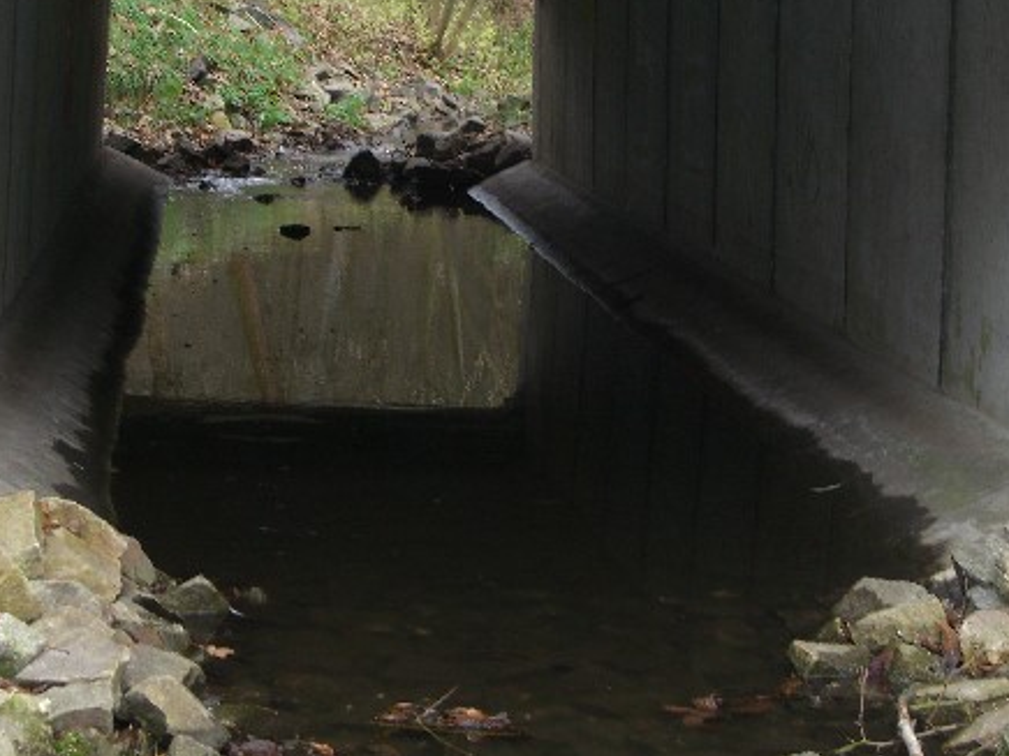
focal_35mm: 91
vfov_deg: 16.2
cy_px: 304
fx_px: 2653
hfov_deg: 21.5
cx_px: 471
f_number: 4
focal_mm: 14.2
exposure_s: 1/60
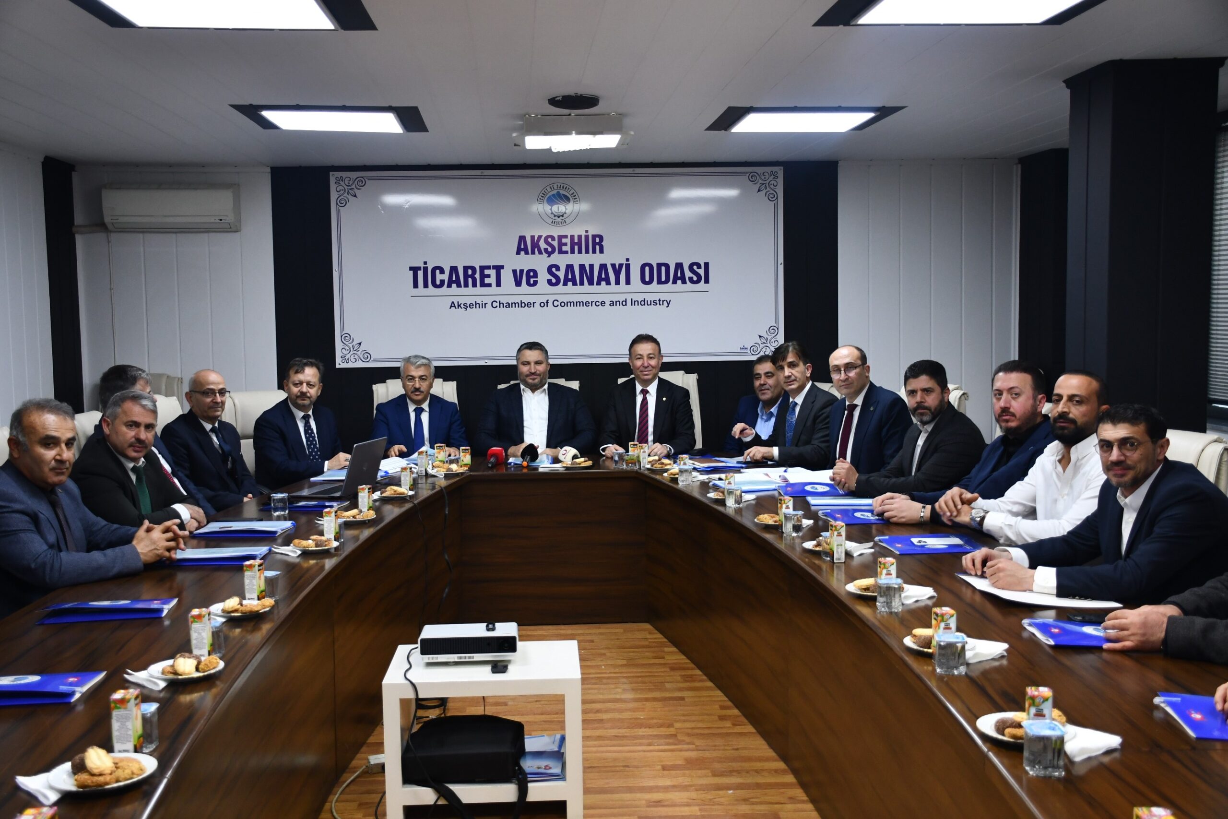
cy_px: 410
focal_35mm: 39
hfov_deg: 49.6
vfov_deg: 34.2
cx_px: 614
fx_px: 1330
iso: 900
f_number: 3.8
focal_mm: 26
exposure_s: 1/125
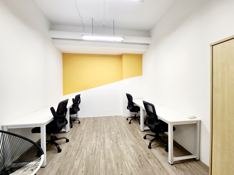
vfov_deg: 89.9
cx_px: 117
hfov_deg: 106.2
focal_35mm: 13
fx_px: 88
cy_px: 88
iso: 160
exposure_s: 1/50
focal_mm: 2.2
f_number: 2.2
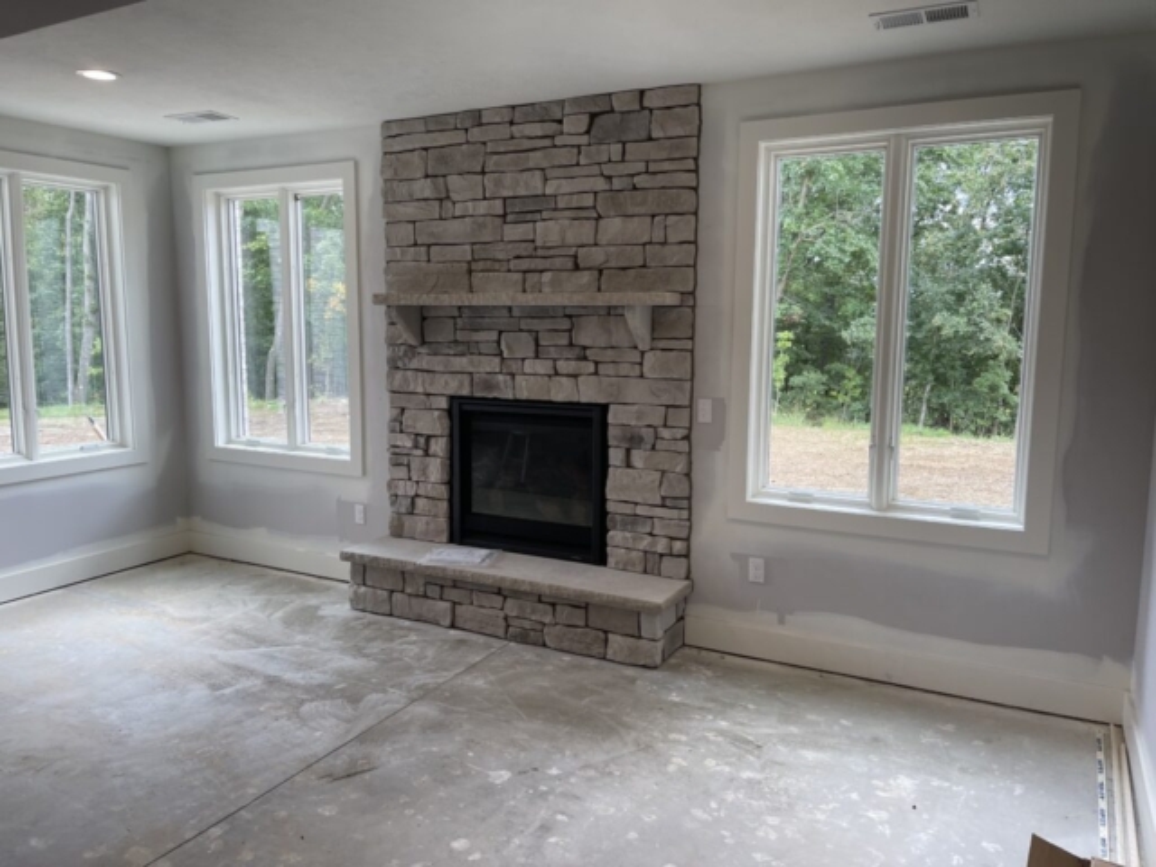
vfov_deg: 53.1
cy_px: 434
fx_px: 868
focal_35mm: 26
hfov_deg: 67.3
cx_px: 578
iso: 50
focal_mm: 5.1
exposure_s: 1/120
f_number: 1.6
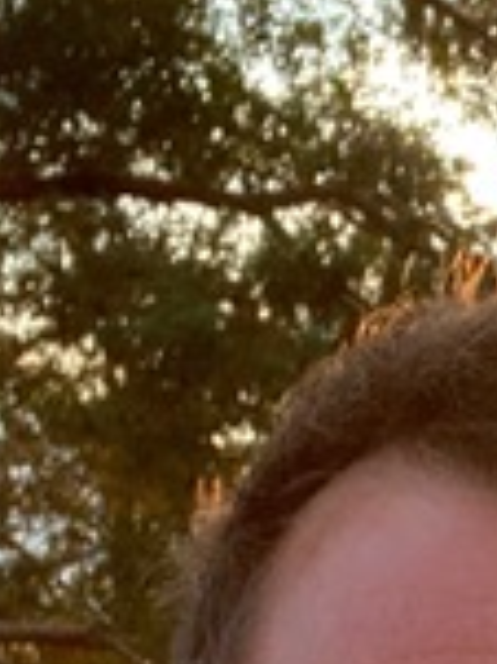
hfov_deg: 10.9
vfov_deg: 14.5
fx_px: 2435
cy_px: 1007
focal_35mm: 127
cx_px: 880
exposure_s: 1/122
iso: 64
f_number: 2.2
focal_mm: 2.71
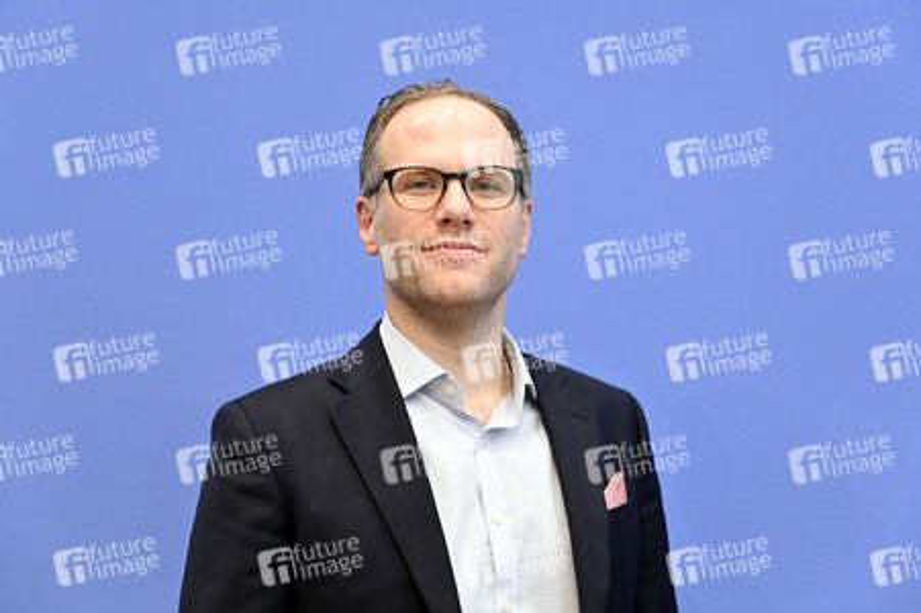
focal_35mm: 78
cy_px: 306
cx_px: 460
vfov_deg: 17.5
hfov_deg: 26.0
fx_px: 1994
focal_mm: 78
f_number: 4.5
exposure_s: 1/400
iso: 5000
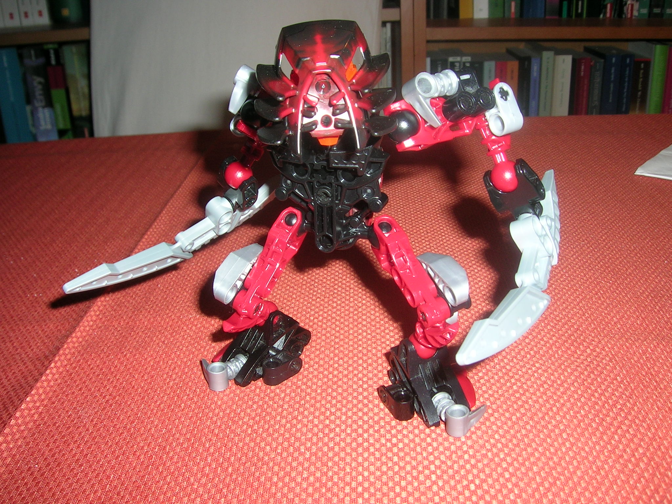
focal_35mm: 35
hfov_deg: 52.6
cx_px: 336
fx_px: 679
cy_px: 252
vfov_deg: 40.7
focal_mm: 5.4
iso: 50
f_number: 4.8
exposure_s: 1/60.1
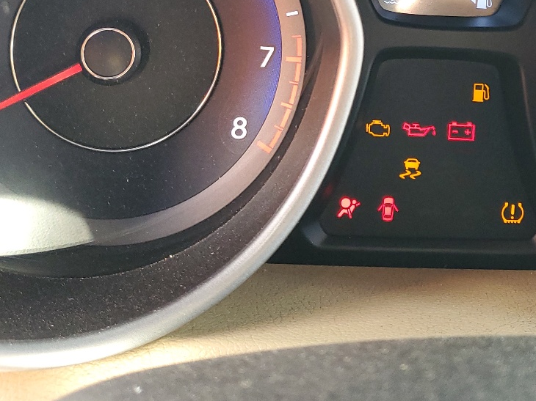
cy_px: 12
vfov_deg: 24.6
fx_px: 882
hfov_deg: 33.2
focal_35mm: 57
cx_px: 399
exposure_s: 1/60.2
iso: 164
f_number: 1.5
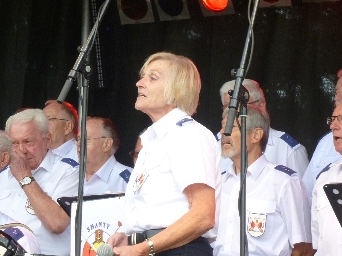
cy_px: 106
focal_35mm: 161
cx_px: 153
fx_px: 1590
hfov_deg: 12.3
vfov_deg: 9.2
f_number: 5.2
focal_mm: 23.4
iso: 200
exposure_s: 1/80
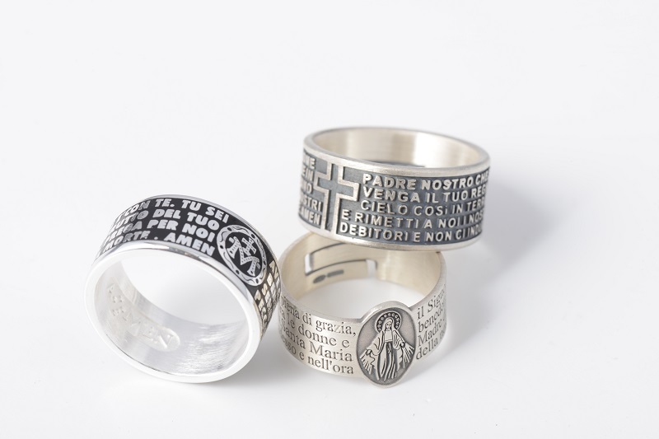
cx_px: 330
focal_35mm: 105
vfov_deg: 13.0
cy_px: 220
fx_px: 1922
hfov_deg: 19.5
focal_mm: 105
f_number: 20
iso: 200
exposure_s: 1/100
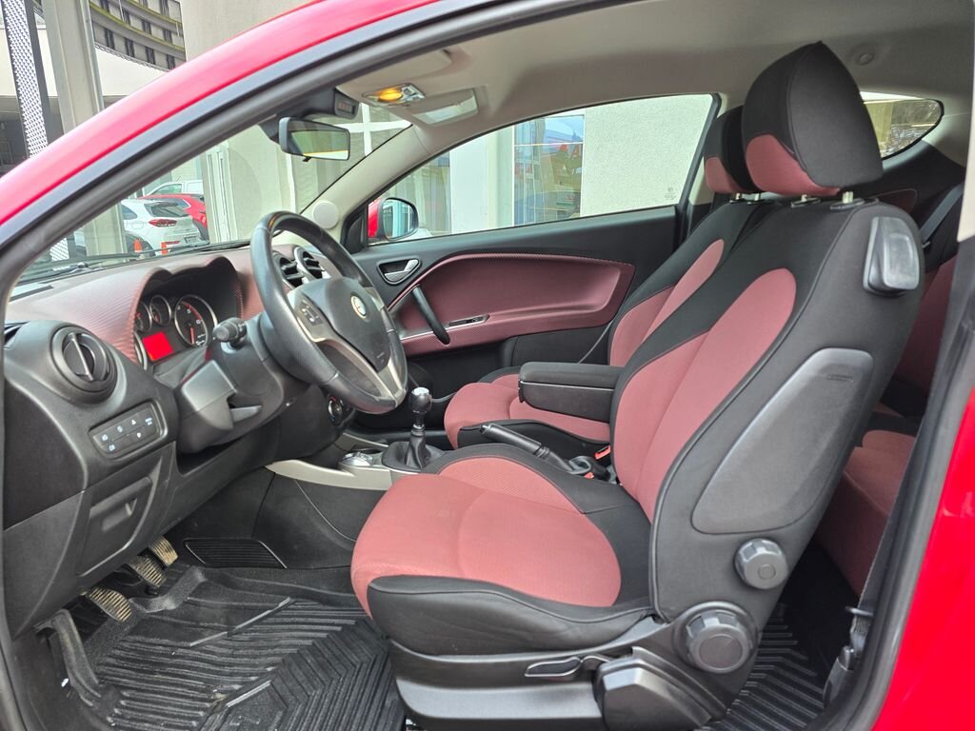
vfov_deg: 58.9
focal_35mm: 23
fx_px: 648
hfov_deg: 73.9
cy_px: 366
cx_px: 488
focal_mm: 6.3
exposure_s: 1/180
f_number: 1.7
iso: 200
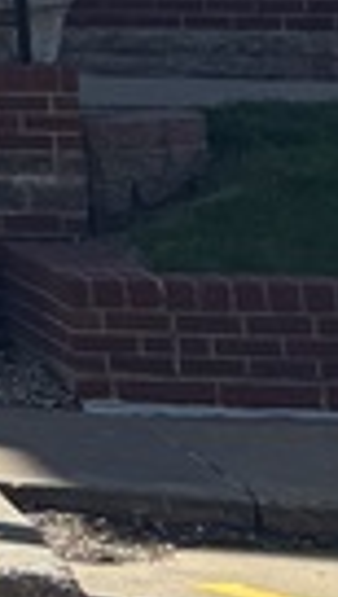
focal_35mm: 213
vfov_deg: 9.1
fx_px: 3377
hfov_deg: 4.8
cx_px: -1326
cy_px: -812
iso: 50
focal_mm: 5.96
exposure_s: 1/1912
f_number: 1.6
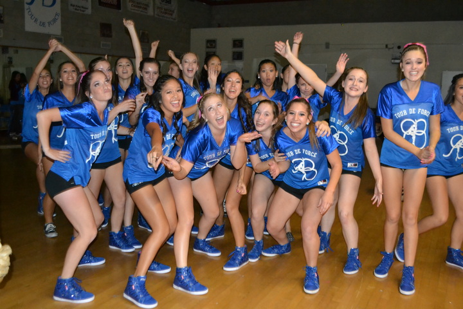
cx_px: 232
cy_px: 154
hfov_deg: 53.1
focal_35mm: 36
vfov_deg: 36.9
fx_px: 463
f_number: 4
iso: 3200
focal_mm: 24
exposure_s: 1/60
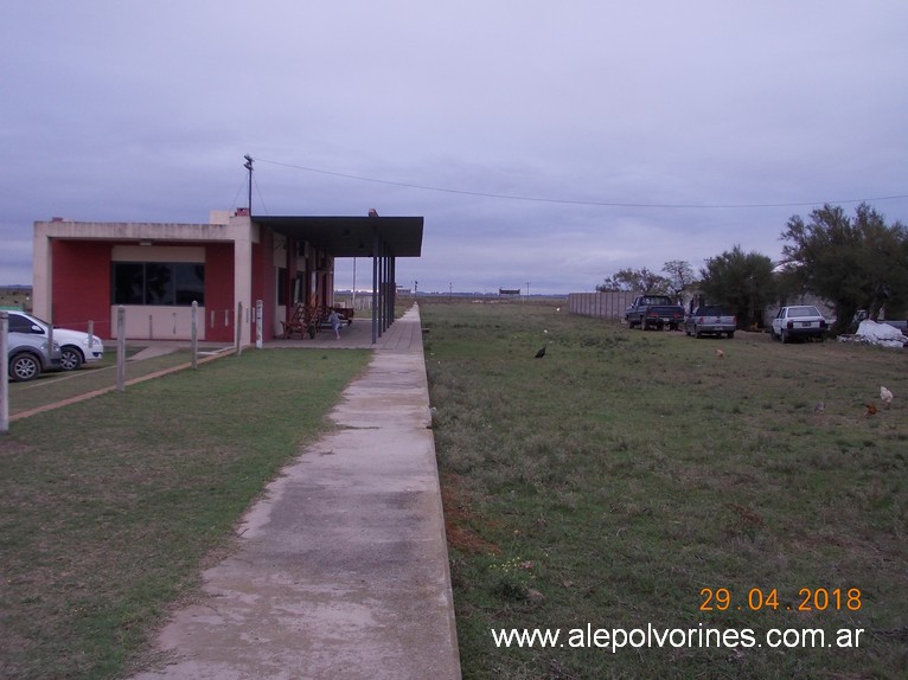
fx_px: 996
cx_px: 454
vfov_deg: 37.7
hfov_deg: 49.0
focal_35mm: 38
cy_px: 340
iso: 80
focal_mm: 5.3
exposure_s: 1/200
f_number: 3.1
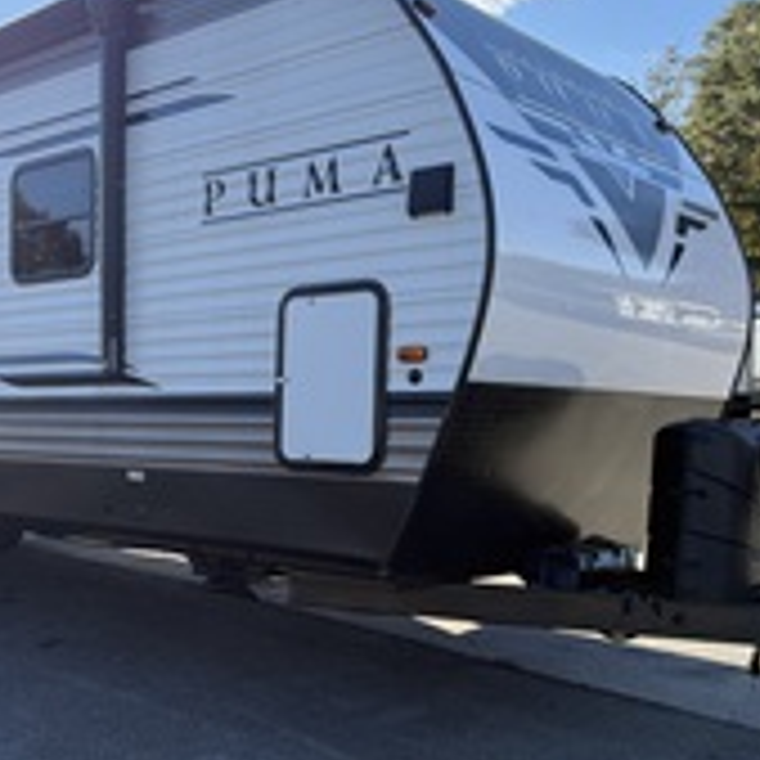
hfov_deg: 36.7
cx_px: 130
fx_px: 1093
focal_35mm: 44
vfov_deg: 38.3
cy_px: 420
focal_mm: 6.76
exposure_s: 1/2703
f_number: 1.78
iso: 100
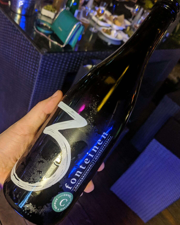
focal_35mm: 29
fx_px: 193
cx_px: 89
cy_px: 105
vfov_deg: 60.4
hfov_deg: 50.0
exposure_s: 1/30
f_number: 1.8
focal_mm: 4.44
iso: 373
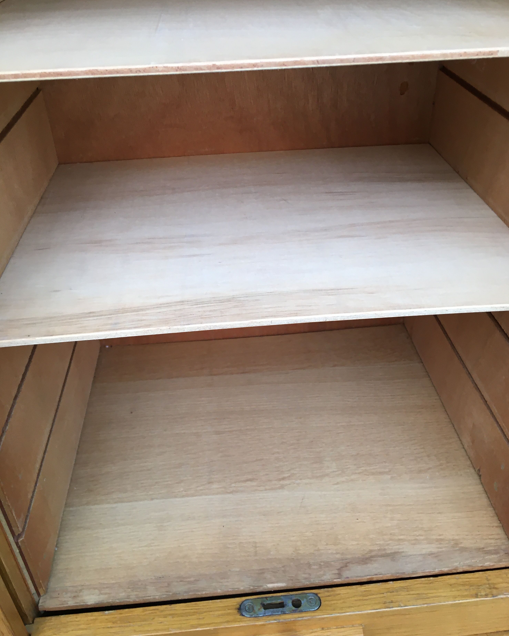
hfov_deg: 47.1
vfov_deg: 57.1
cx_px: 261
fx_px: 584
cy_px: 295
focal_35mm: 31
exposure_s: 1/33
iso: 80
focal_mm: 4.15
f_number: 2.2
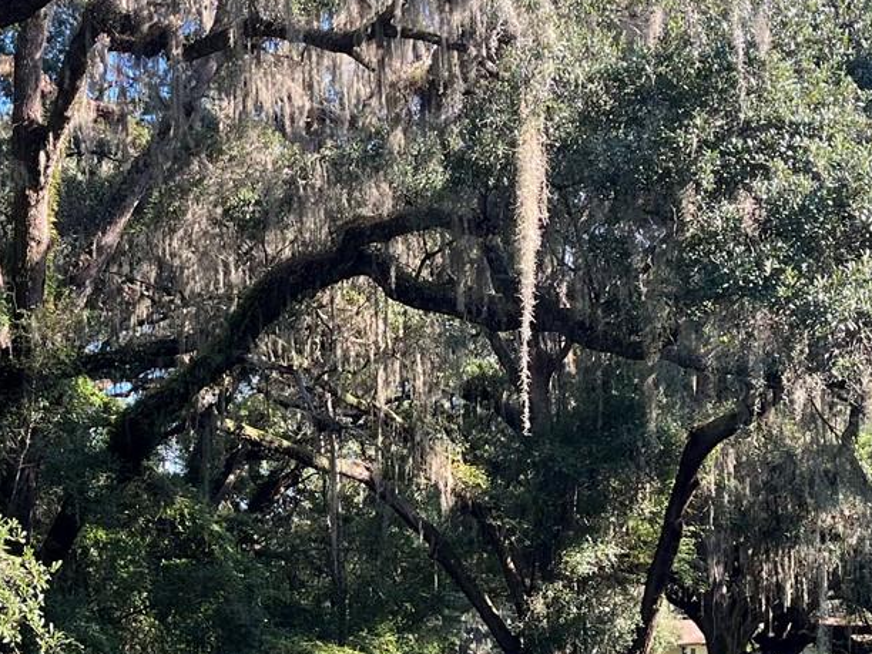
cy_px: 571
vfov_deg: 21.2
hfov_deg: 28.5
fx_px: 1713
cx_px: 383
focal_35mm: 68
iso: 50
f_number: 1.6
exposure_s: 1/329
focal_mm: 5.1
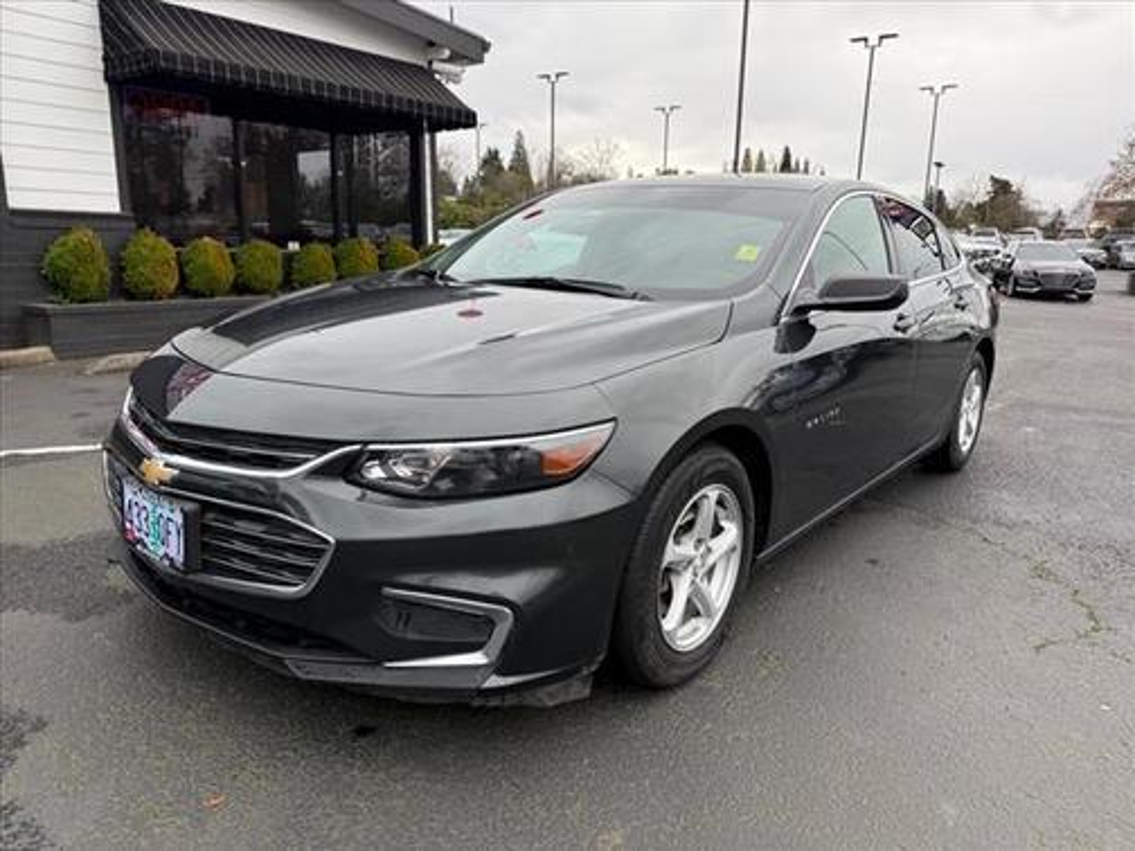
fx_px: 787
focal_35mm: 24
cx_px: 568
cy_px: 426
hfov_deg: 71.6
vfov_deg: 56.8
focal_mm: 6.76
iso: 100
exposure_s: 1/805
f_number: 1.78
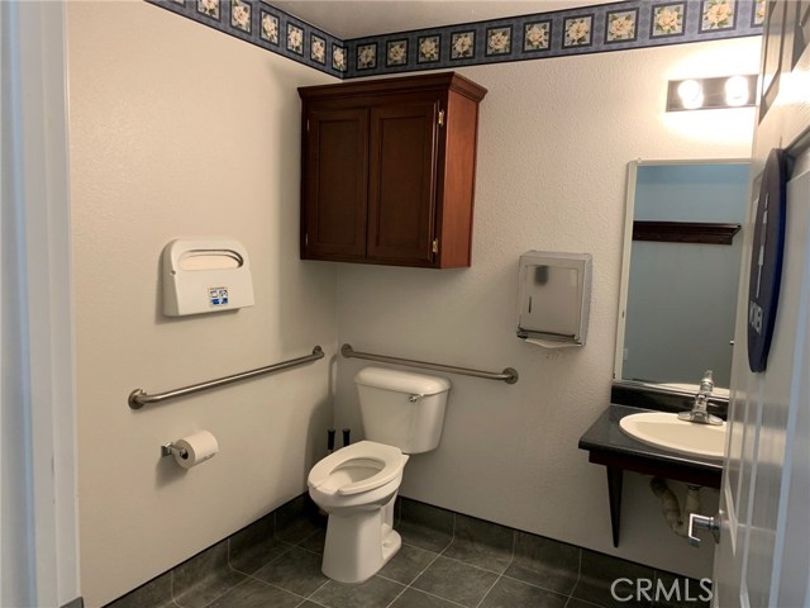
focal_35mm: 26
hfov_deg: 67.3
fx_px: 608
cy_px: 304
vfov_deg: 53.1
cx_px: 405
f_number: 1.8
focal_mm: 4.25
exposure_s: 1/60
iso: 200
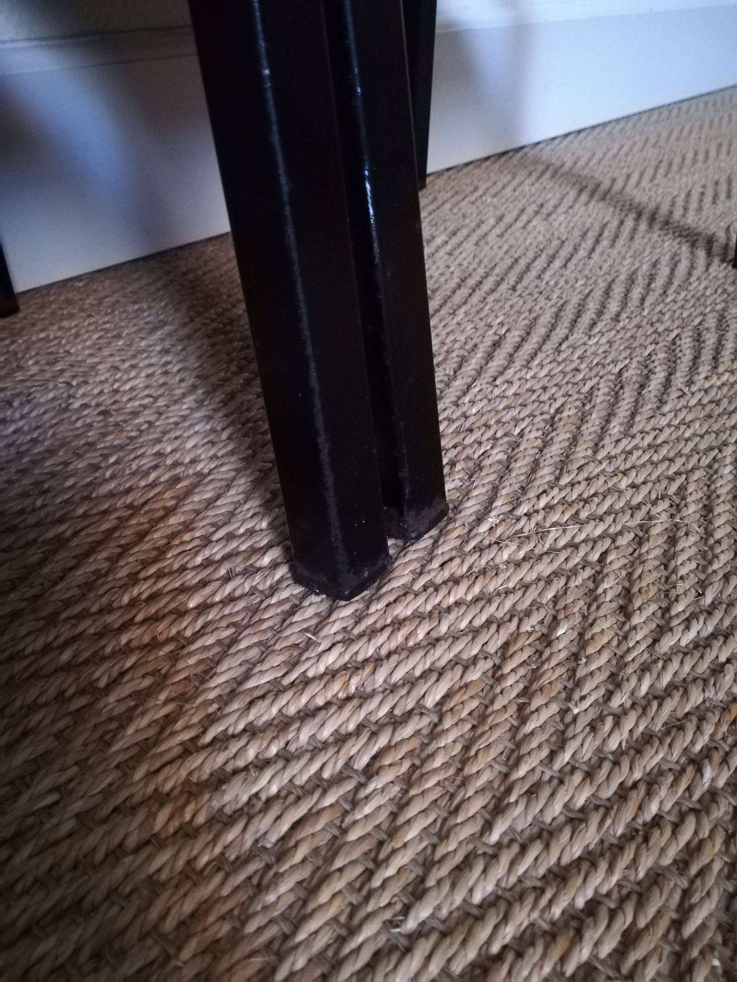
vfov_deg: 67.3
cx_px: 368
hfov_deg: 53.1
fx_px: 738
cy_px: 491
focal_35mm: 26
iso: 1600
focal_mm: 3.83
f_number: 2.2
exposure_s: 1/14.3
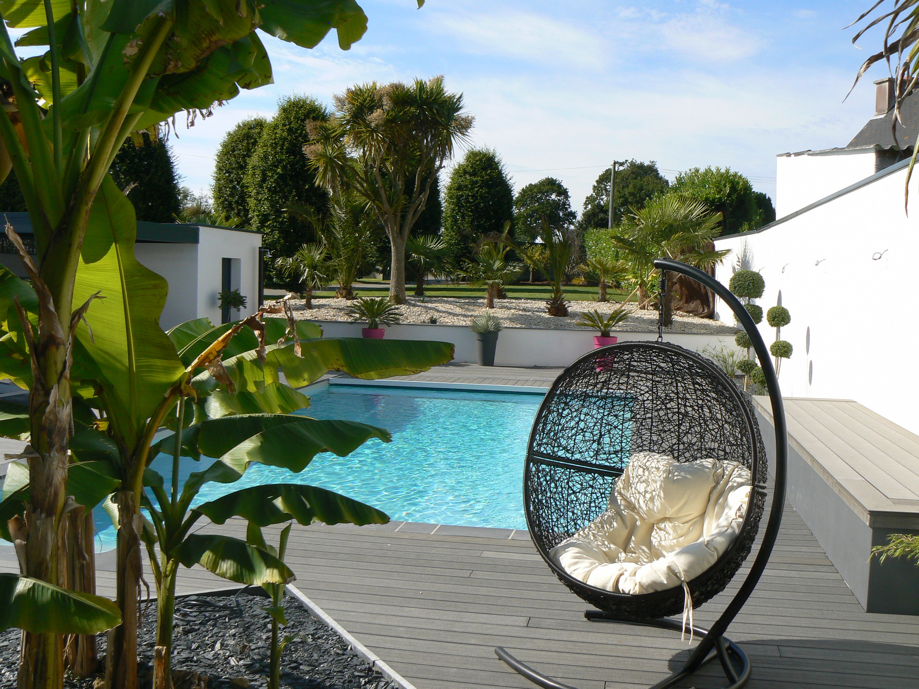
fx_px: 956
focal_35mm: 36
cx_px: 460
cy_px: 344
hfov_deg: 51.4
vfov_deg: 39.7
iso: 80
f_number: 6.3
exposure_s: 1/400
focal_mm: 6
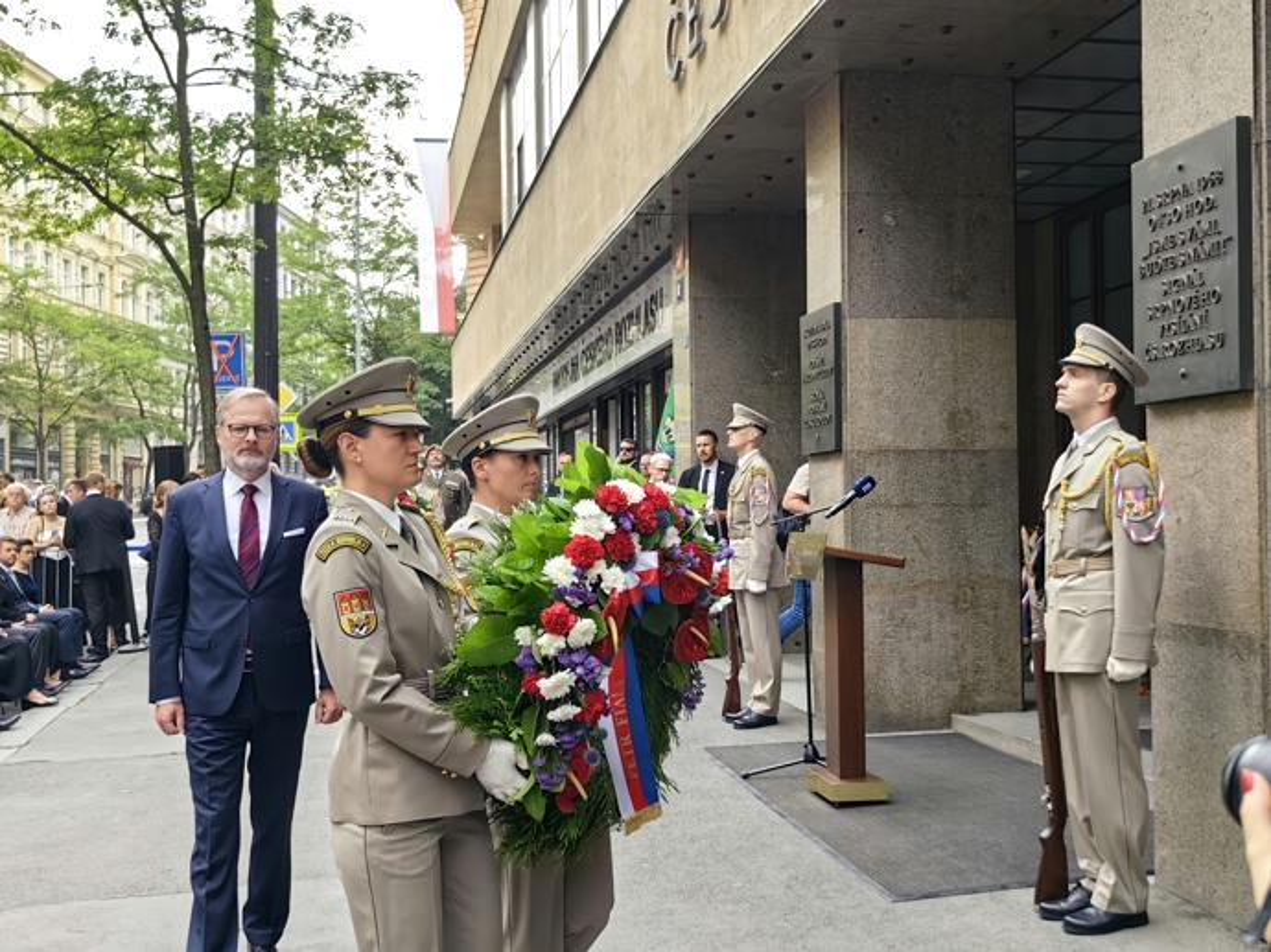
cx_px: 636
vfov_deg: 35.9
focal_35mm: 40
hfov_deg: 46.8
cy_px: 476
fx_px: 1468
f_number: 2
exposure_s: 1/887
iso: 64
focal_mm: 5.75
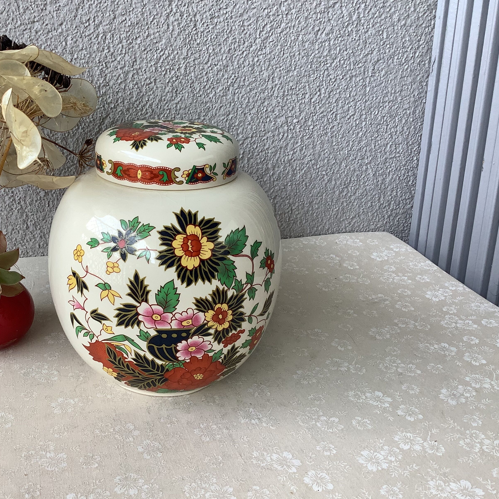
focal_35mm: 37
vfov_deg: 44.9
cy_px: 250
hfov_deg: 44.3
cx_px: 166
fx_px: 603
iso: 40
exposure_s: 1/120
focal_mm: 3.3
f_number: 2.4
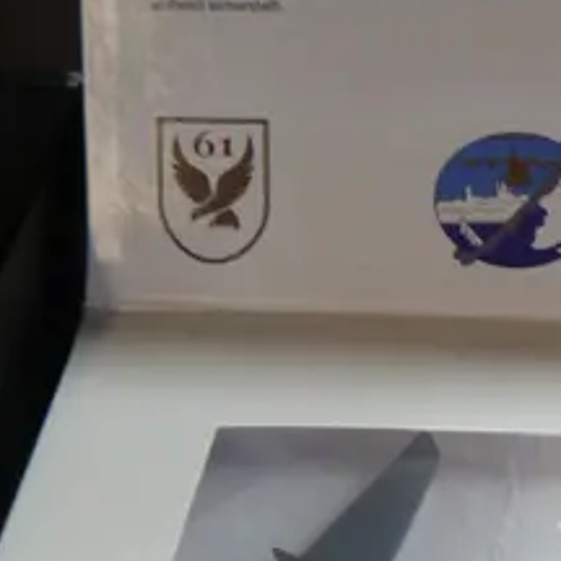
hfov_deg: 10.8
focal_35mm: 159
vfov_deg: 10.7
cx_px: 640
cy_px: 756
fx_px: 2915
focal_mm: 19
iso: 400
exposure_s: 1/60
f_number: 4.1
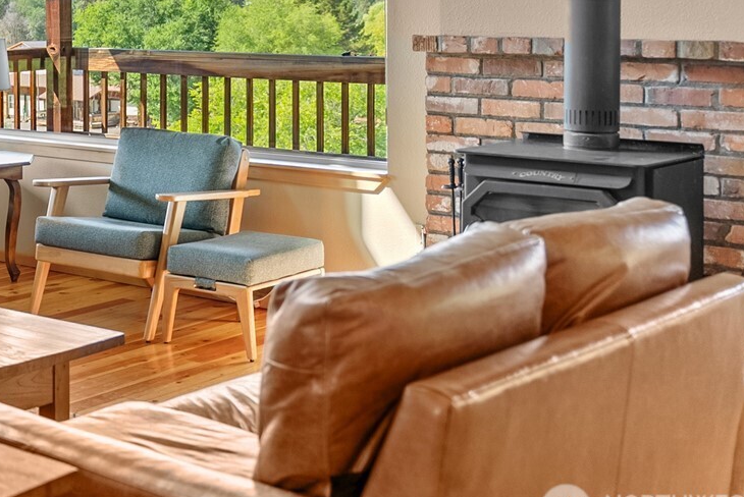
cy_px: -27
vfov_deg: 20.2
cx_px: -75
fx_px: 1344
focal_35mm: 65
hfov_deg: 28.2
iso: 400
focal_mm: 28
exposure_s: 1/15
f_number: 2.8
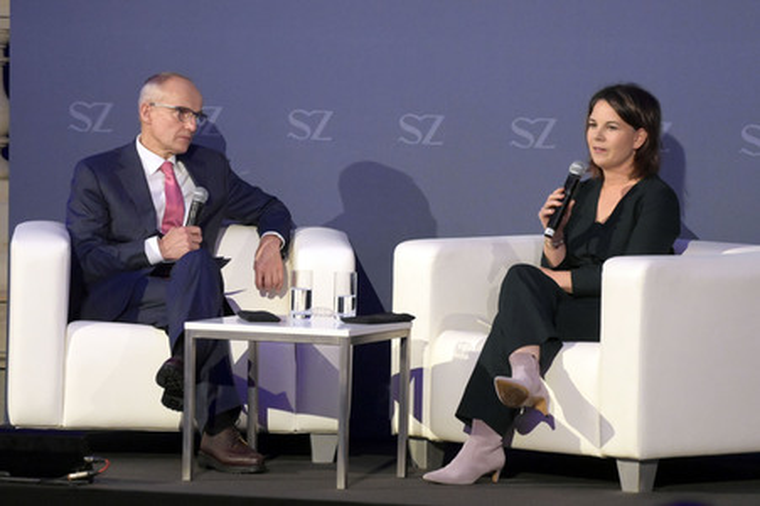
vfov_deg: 5.1
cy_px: 253
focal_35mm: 270
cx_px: 380
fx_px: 5696
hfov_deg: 7.6
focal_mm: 270
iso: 12800
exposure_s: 1/400
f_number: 5.6
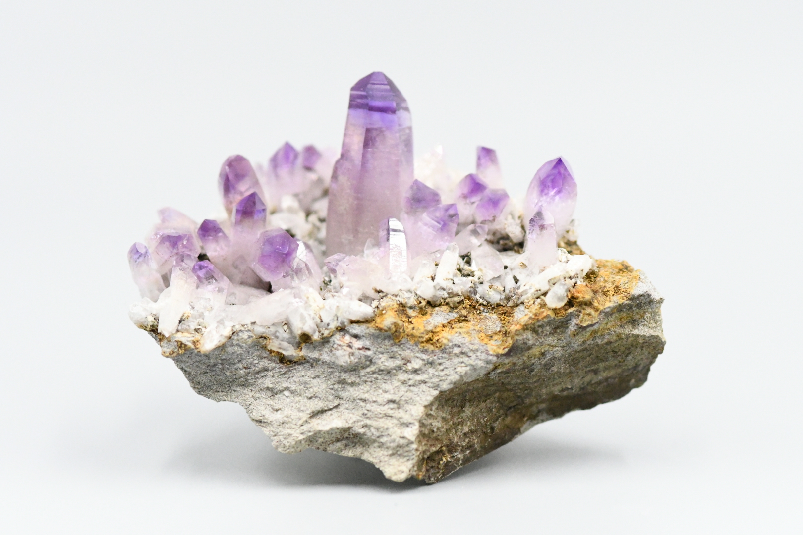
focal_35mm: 157
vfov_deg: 8.7
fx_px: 3502
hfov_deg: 13.1
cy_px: 268
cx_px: 402
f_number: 5
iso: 10000
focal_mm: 105
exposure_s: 1/6400
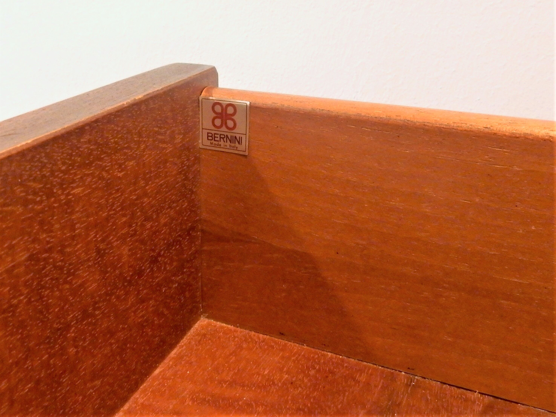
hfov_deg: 69.4
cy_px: 208
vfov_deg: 54.9
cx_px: 278
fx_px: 402
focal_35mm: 25
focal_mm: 4.5
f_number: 3.7
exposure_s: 1/8
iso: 800
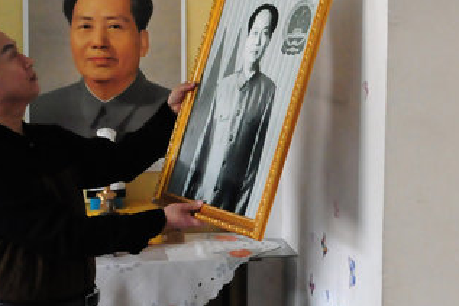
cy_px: 119
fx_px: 923
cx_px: 458
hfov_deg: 26.5
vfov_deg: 18.8
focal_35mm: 72
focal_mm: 17
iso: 2500
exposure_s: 1/80
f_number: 4.5
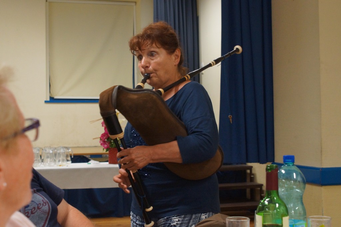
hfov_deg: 33.4
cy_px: 114
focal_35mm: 60
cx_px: 170
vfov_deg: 22.6
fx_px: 568
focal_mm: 40
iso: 1600
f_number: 5.6
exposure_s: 1/30
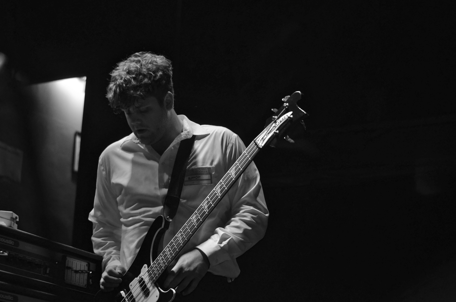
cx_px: 228
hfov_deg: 27.0
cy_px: 151
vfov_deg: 18.1
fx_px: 948
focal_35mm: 75
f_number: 2.2
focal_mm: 50
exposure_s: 1/125
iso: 1600
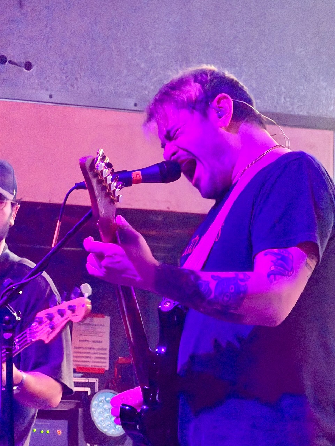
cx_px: 168
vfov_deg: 9.9
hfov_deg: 7.4
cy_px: 223
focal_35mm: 200
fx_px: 2581
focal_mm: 16.89
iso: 1250
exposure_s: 1/40
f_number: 2.8
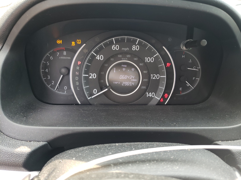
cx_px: 120
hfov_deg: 67.3
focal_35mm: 26
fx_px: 181
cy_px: 90
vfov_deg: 53.1
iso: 64
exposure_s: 1/120
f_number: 1.5
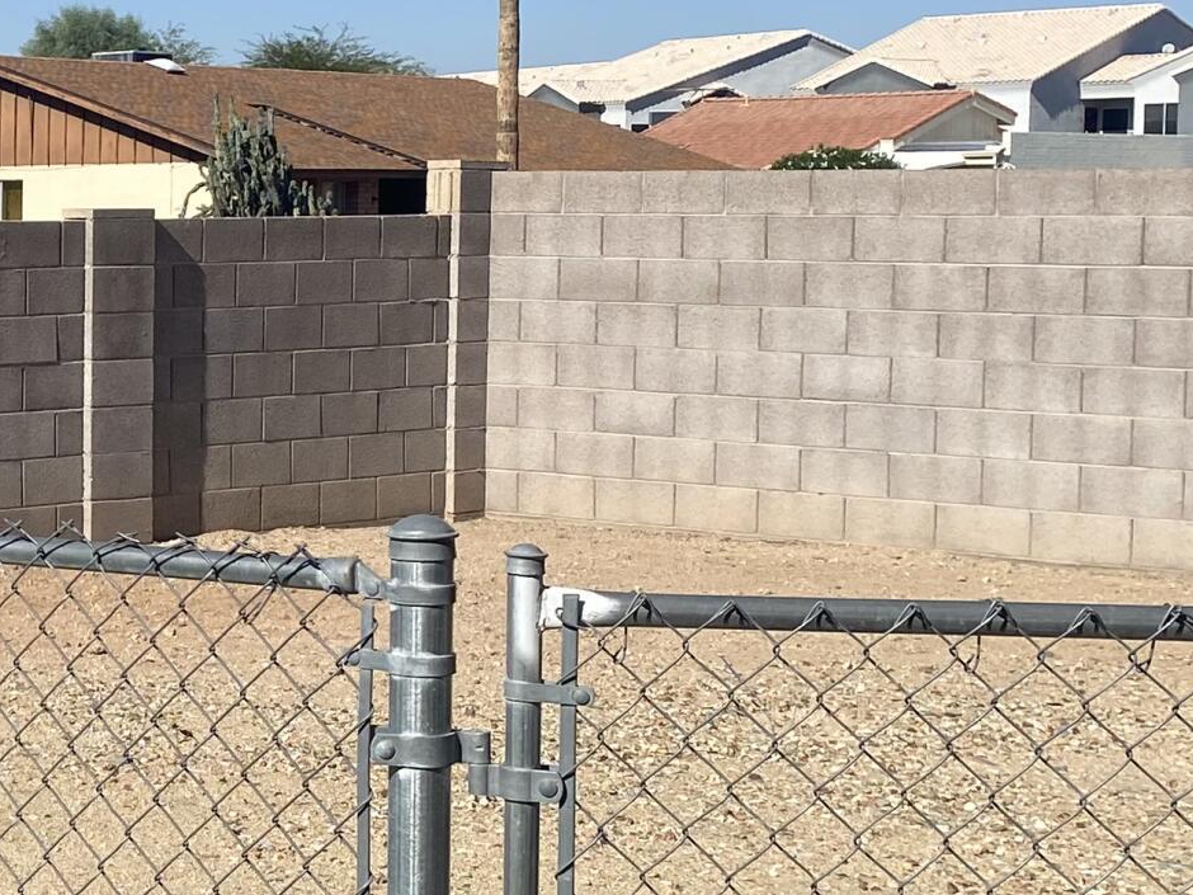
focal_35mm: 83
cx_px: -424
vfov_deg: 17.8
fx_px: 2860
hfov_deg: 21.0
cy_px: 382
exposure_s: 1/4274
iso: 32
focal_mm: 4.25
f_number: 1.8
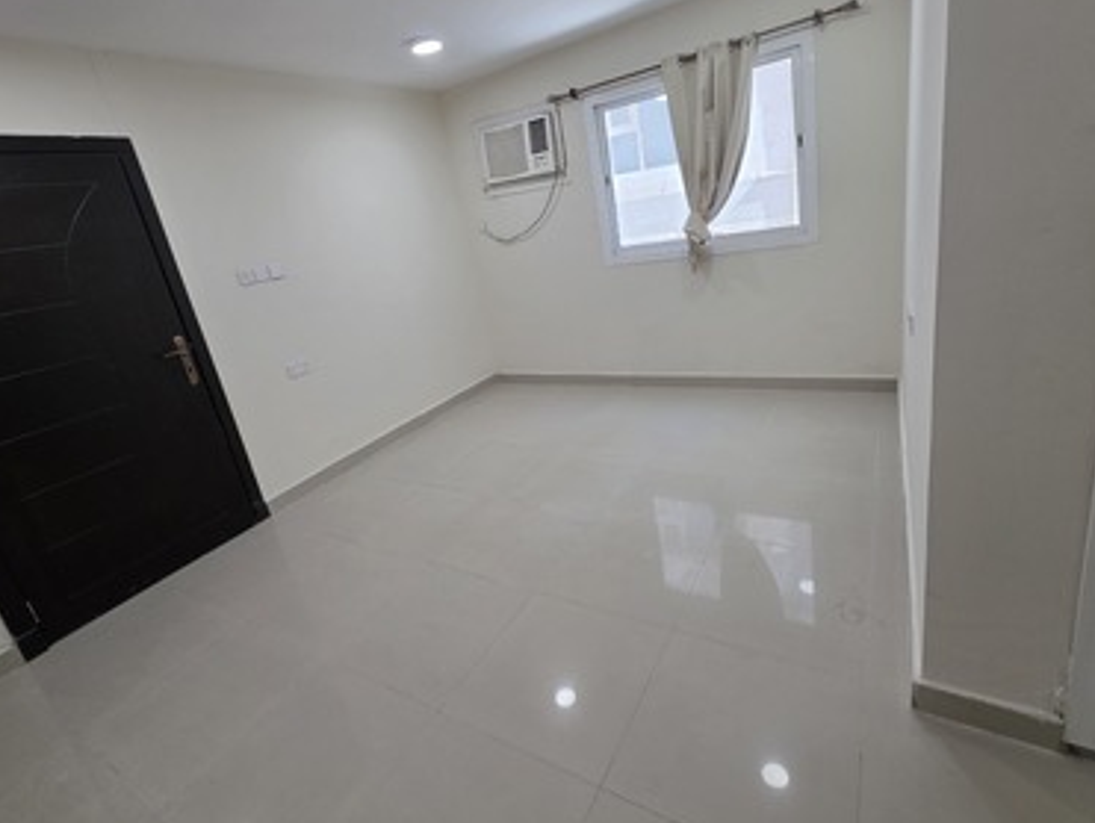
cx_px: 553
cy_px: 370
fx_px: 507
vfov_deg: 78.0
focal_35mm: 16
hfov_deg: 94.4
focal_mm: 2.2
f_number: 1.9
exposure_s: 1/100
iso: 100
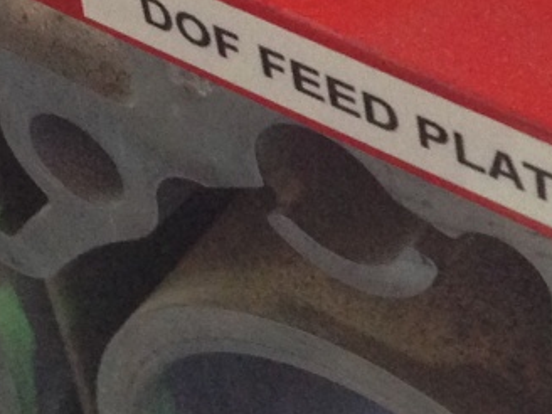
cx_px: 560
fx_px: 2615
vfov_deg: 8.8
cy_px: -210
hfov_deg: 11.9
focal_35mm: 164
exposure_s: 1/20
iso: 200
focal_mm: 4.13
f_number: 2.4
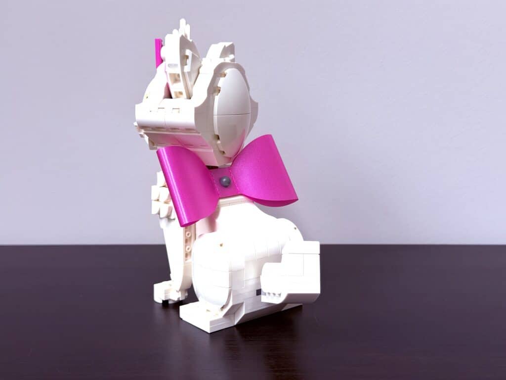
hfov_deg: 39.7
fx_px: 702
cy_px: 190
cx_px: 253
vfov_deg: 30.3
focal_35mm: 48
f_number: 1.78
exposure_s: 1/59
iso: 125
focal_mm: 6.76
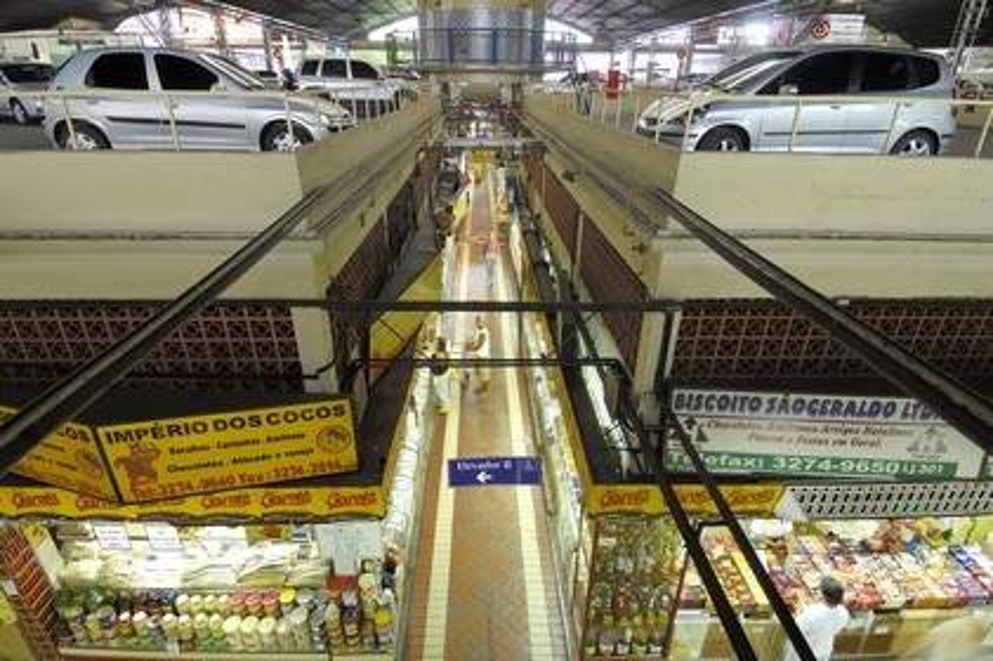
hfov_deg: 90.0
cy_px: 330
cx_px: 496
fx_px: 496
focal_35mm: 18
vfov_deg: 67.3
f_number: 6.3
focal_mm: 12
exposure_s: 1/1.67
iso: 100
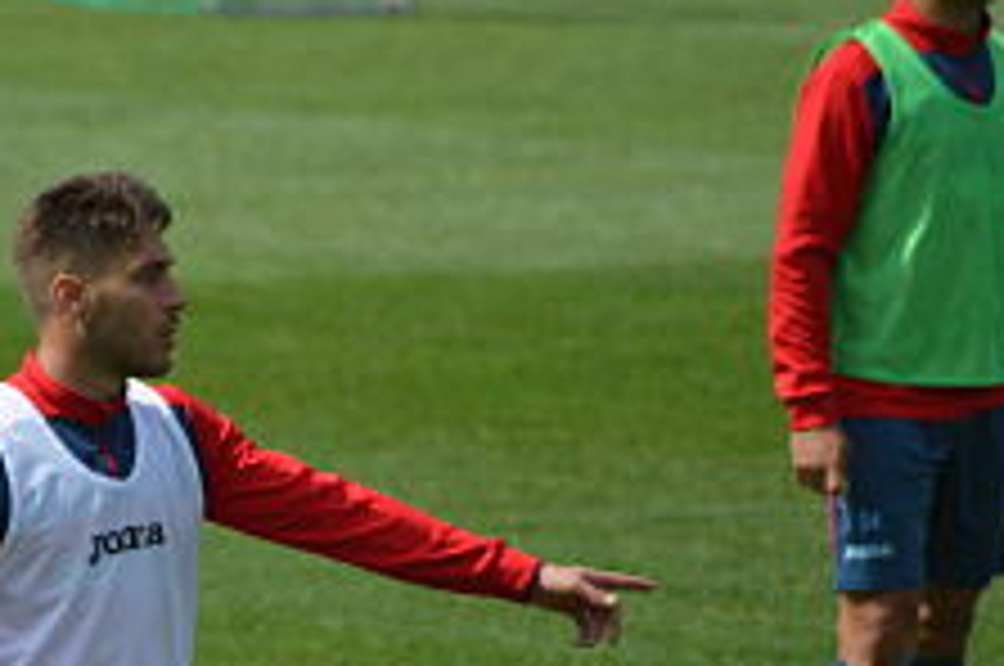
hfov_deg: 2.6
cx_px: 162
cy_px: 576
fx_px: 22501
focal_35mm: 808
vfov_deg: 1.7
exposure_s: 1/2000
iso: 360
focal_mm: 300
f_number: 5.6
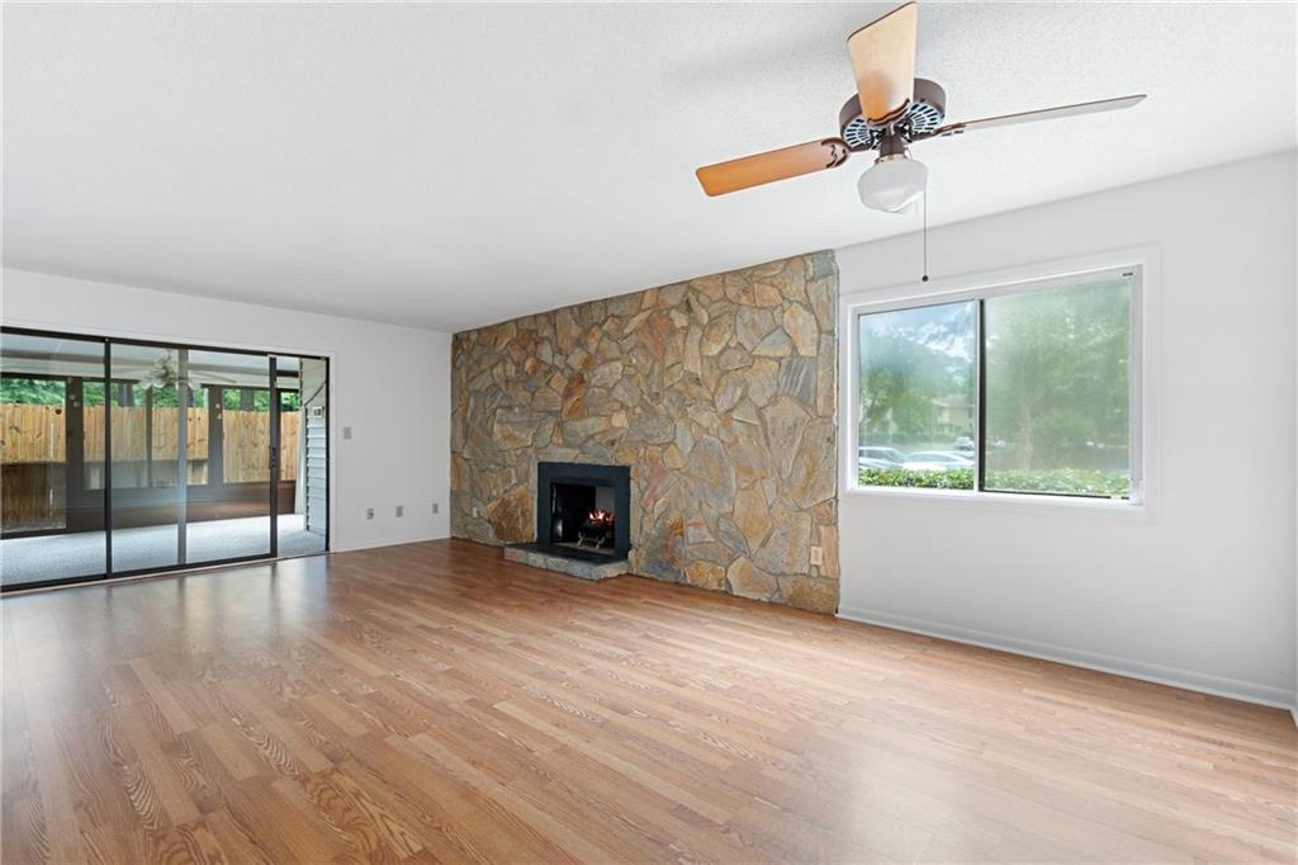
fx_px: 577
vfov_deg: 73.7
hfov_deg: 96.8
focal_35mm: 16
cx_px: 649
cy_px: 432
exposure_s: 1/15
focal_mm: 16
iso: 250
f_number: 3.2
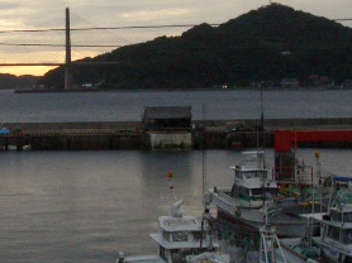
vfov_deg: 17.7
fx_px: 843
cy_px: 99
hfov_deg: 22.5
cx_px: -16
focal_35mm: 83
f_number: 4
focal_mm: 4.8
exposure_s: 1/80
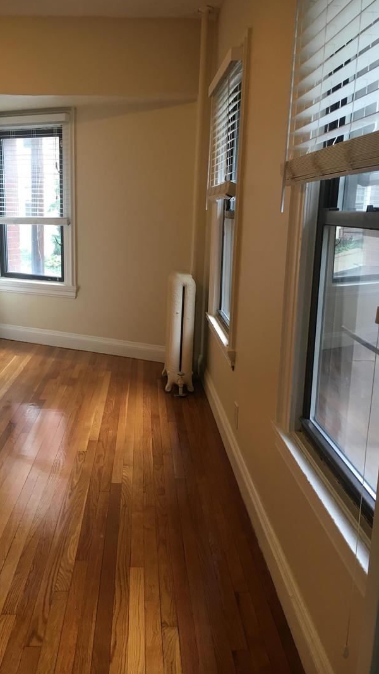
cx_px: 141
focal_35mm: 32
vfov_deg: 61.0
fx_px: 571
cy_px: 340
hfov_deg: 36.5
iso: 64
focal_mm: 4.15
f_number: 2.2
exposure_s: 1/30
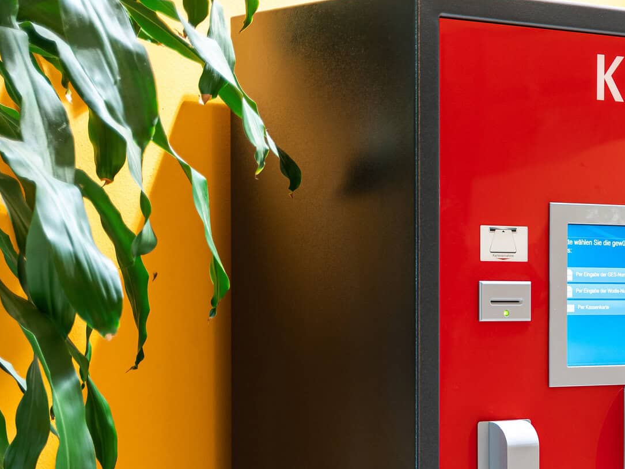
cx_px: 710
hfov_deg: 16.1
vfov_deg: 12.4
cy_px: 441
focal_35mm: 118
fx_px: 2131
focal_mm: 52
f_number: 2.8
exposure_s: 1/20
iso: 400
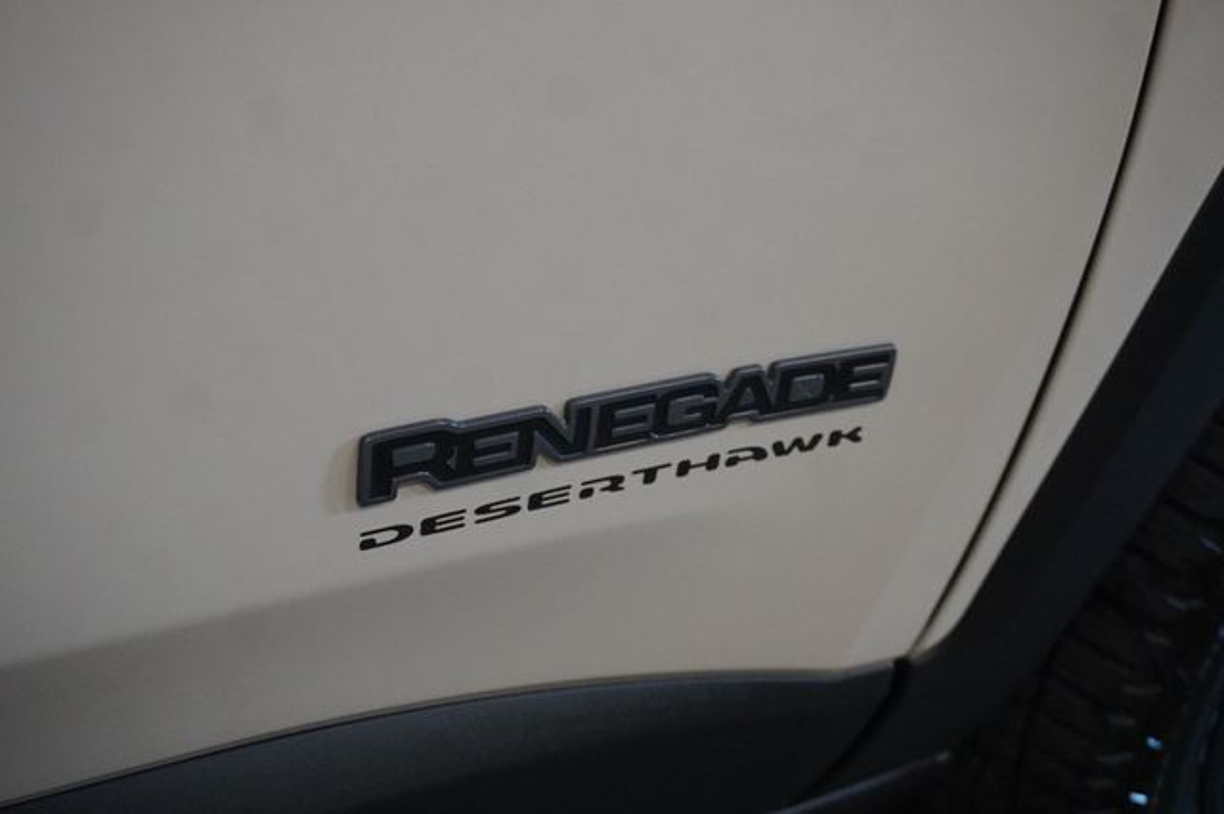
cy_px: 407
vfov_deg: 30.8
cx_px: 612
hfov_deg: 45.0
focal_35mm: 44
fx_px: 1478
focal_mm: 29
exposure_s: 1/160
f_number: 4.5
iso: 5000
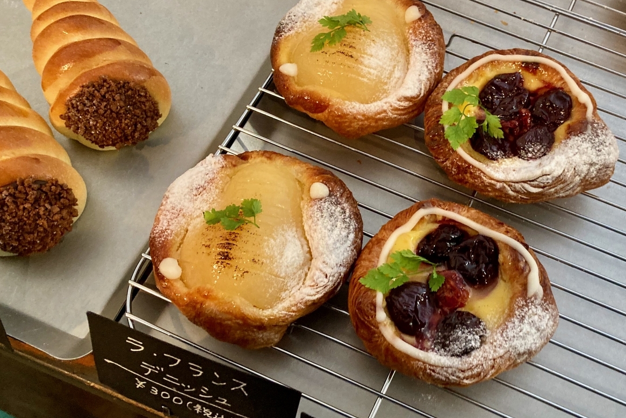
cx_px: 321
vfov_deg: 43.6
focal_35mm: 30
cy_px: 190
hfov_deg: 61.9
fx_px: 522
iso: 250
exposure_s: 1/50
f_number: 1.8
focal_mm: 3.99
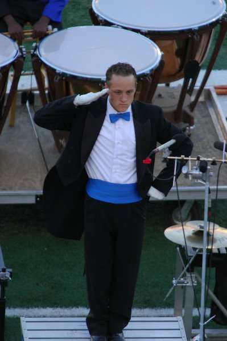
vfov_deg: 3.4
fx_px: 5684
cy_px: 170
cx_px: 114
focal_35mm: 600
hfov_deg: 2.3
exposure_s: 1/160
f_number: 5.6
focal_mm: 400
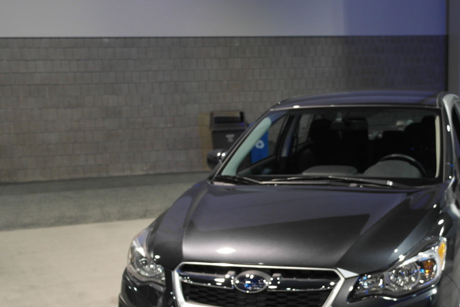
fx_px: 677
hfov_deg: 36.8
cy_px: 233
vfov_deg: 25.2
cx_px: 334
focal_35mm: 53
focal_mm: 20
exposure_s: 1/20
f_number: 3.5
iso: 400
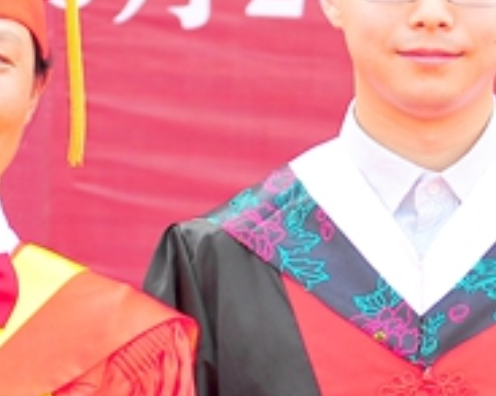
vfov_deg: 10.1
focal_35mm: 153
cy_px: 280
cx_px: 137
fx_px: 2245
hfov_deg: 12.6
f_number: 4
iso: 200
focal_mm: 50
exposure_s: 1/320
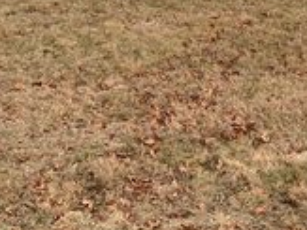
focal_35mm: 80
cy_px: -29
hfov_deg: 24.2
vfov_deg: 17.7
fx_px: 709
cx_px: 224
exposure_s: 1/121
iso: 50
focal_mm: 4.25
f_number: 1.8
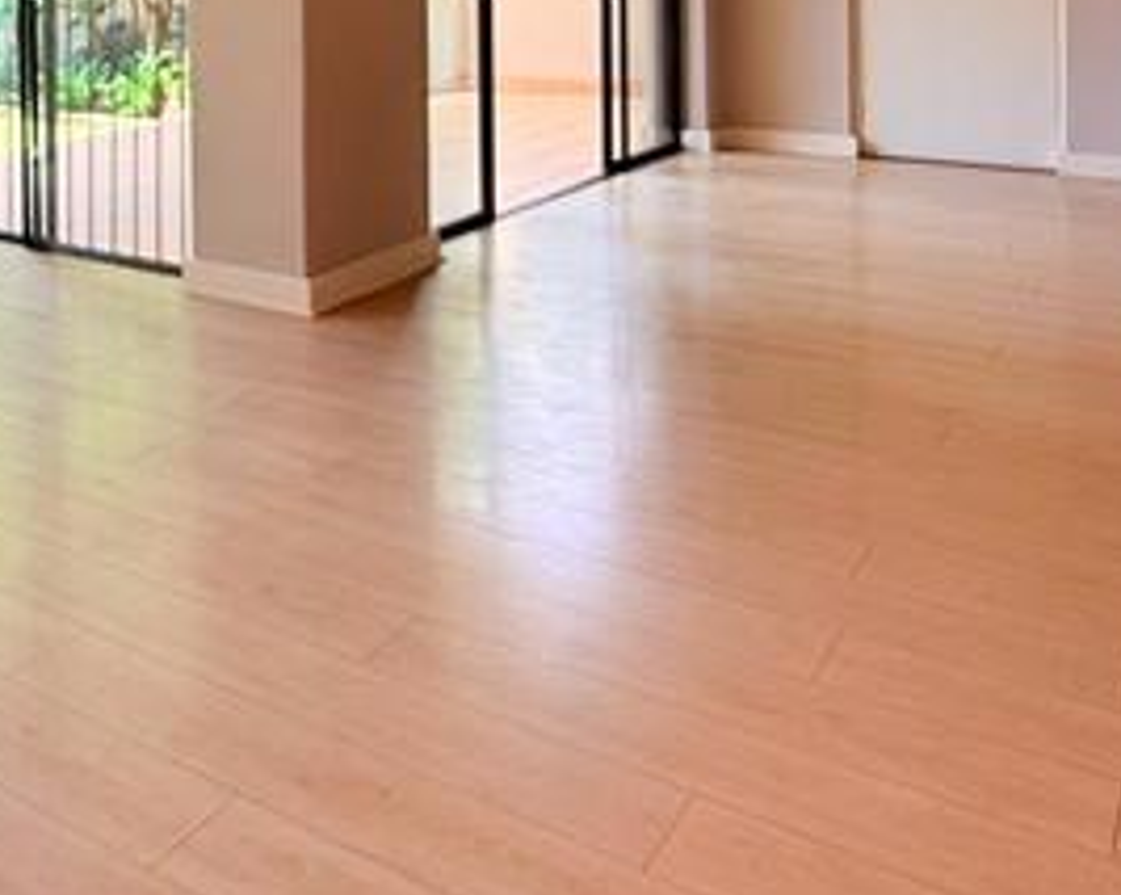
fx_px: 1359
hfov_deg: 41.2
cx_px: 105
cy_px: -42
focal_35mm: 41
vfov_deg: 32.8
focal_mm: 2.22
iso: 64
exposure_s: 1/75
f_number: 2.2
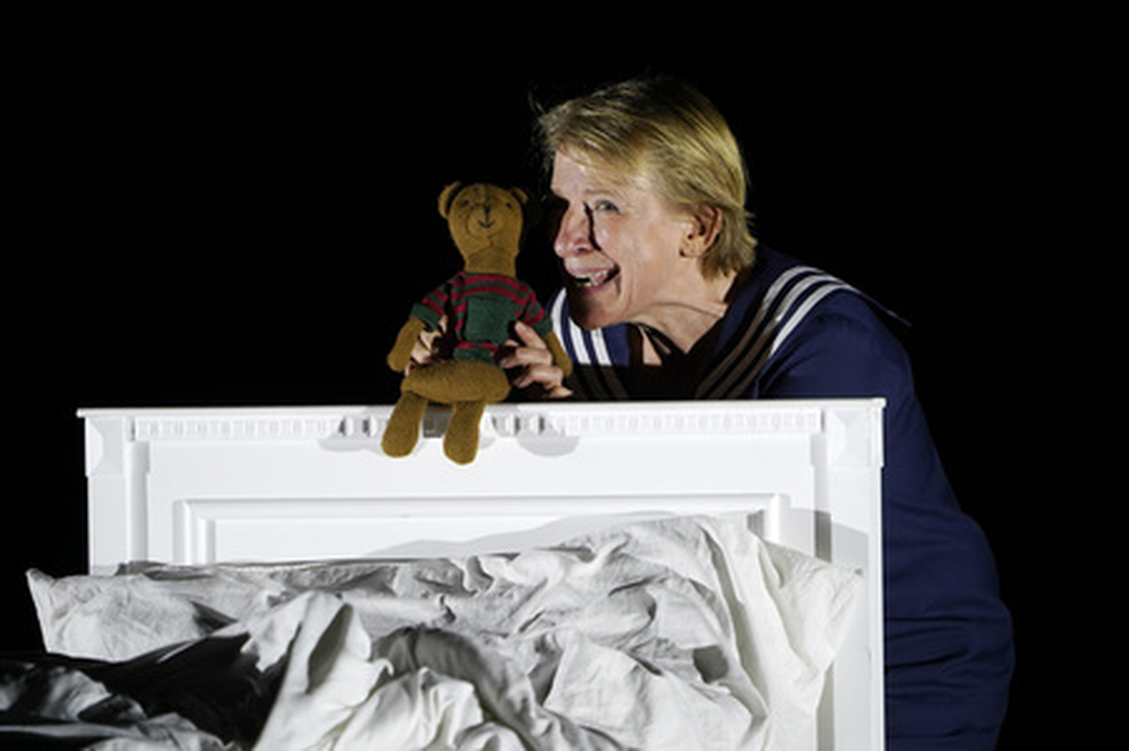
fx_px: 18802
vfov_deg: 2.3
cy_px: 376
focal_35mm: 600
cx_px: 564
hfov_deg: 3.4
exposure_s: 1/320
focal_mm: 600
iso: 1600
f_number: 7.1
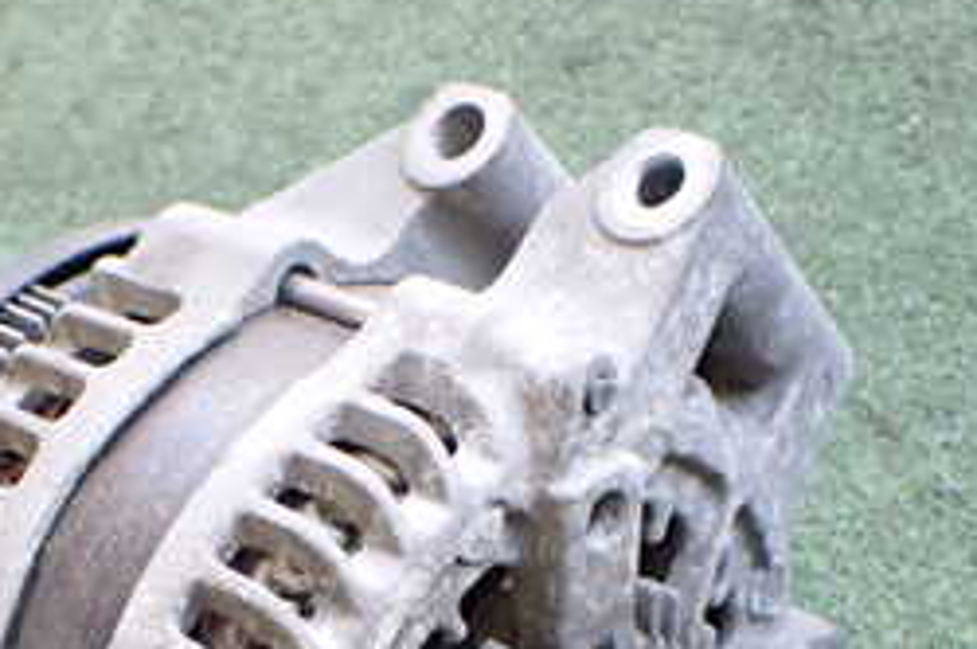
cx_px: 258
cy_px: 821
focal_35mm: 75
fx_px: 2033
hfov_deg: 26.7
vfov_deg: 17.2
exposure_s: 1/125
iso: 640
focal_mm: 5.4
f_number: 2.3
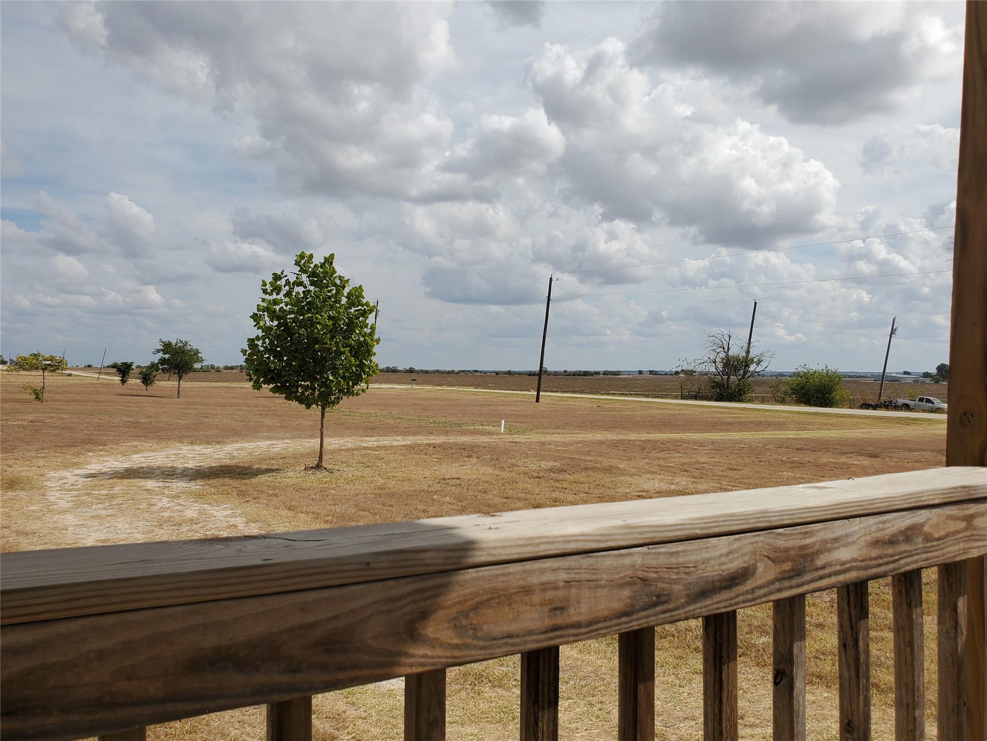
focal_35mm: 26
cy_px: 370
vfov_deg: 53.1
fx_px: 741
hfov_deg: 67.3
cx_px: 494
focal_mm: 4.3
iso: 50
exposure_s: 1/2654
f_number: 2.4
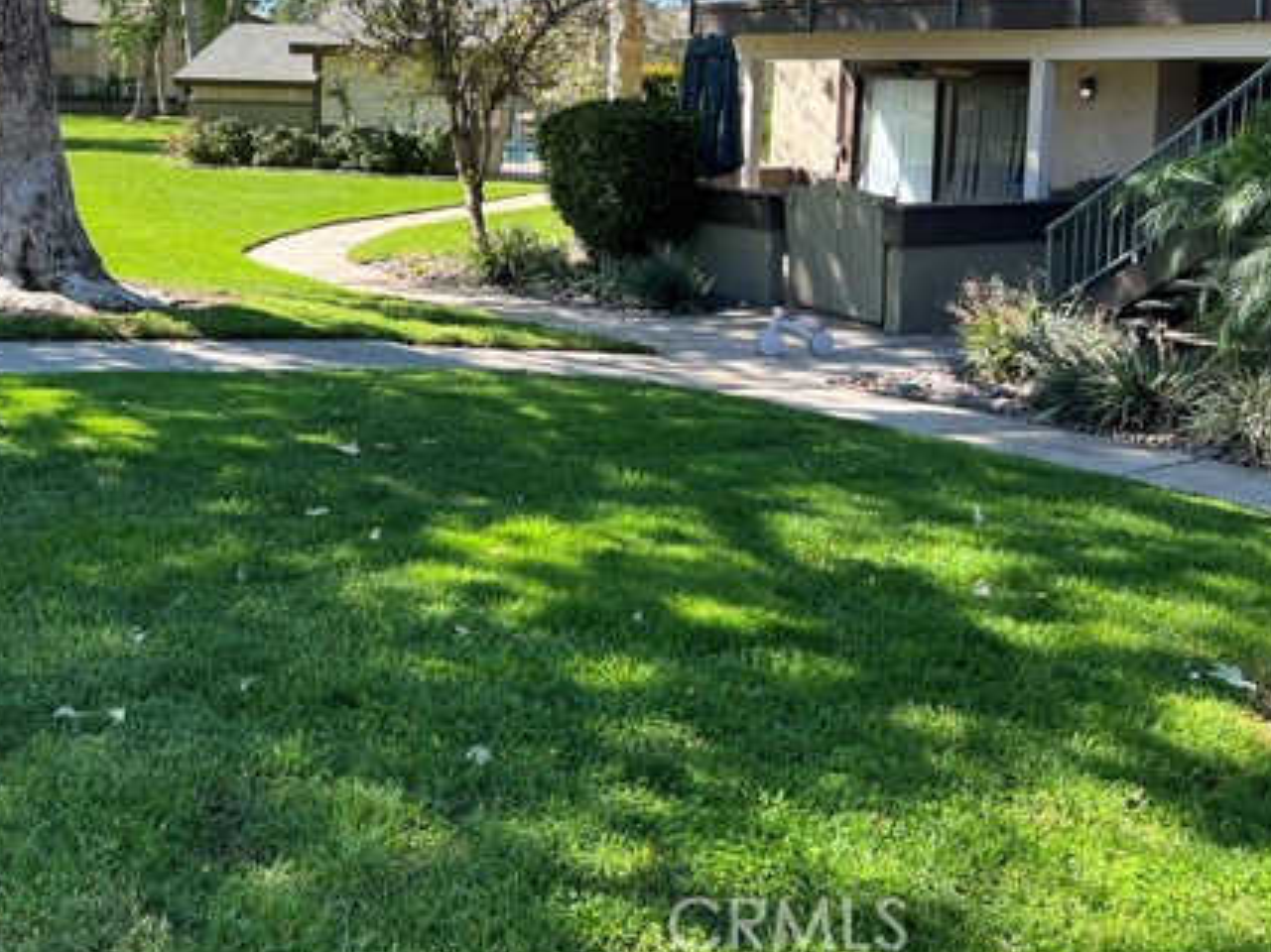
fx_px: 1432
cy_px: 253
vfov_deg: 36.1
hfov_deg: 47.6
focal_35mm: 39
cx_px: 503
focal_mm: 5.7
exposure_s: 1/965
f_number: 1.5
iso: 50
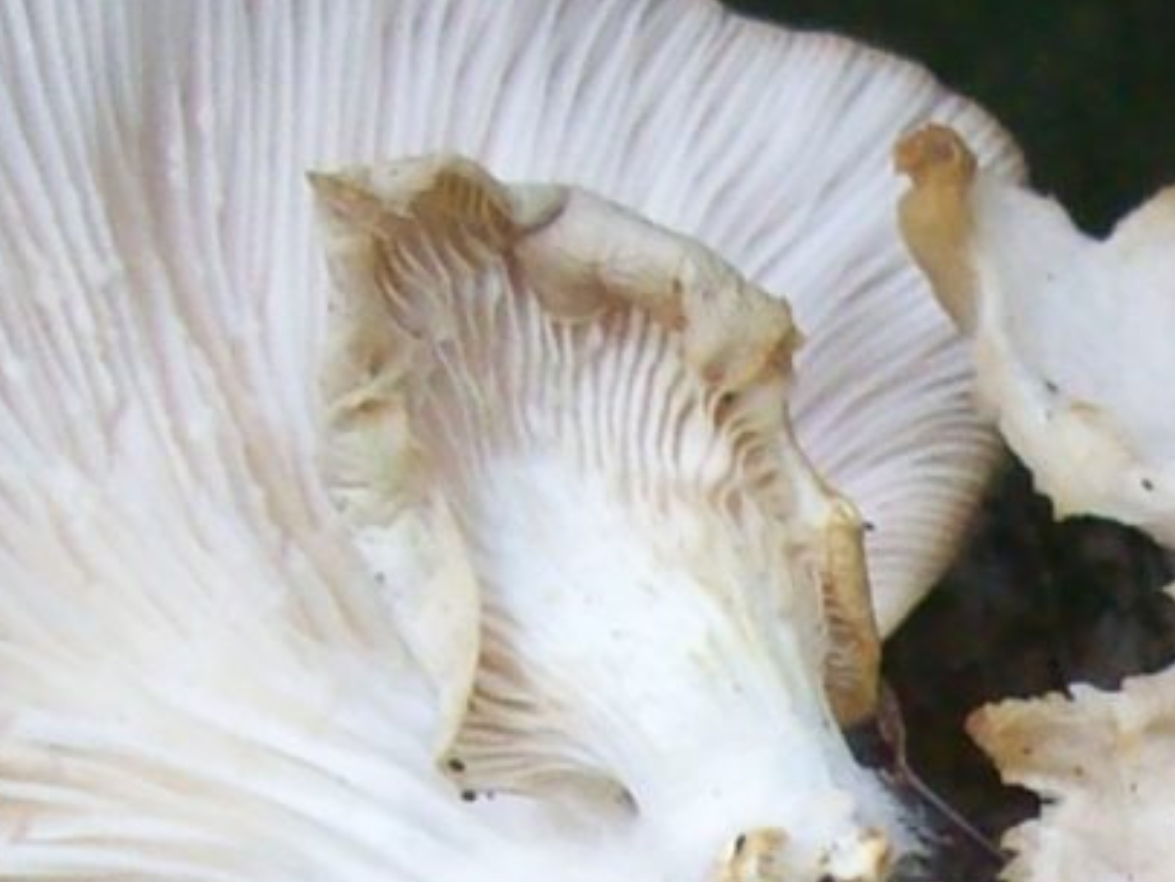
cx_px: 1303
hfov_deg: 9.8
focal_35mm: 199
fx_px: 6757
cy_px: 1311
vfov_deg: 7.3
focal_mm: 6
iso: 160
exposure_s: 1/17.7
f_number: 2.7
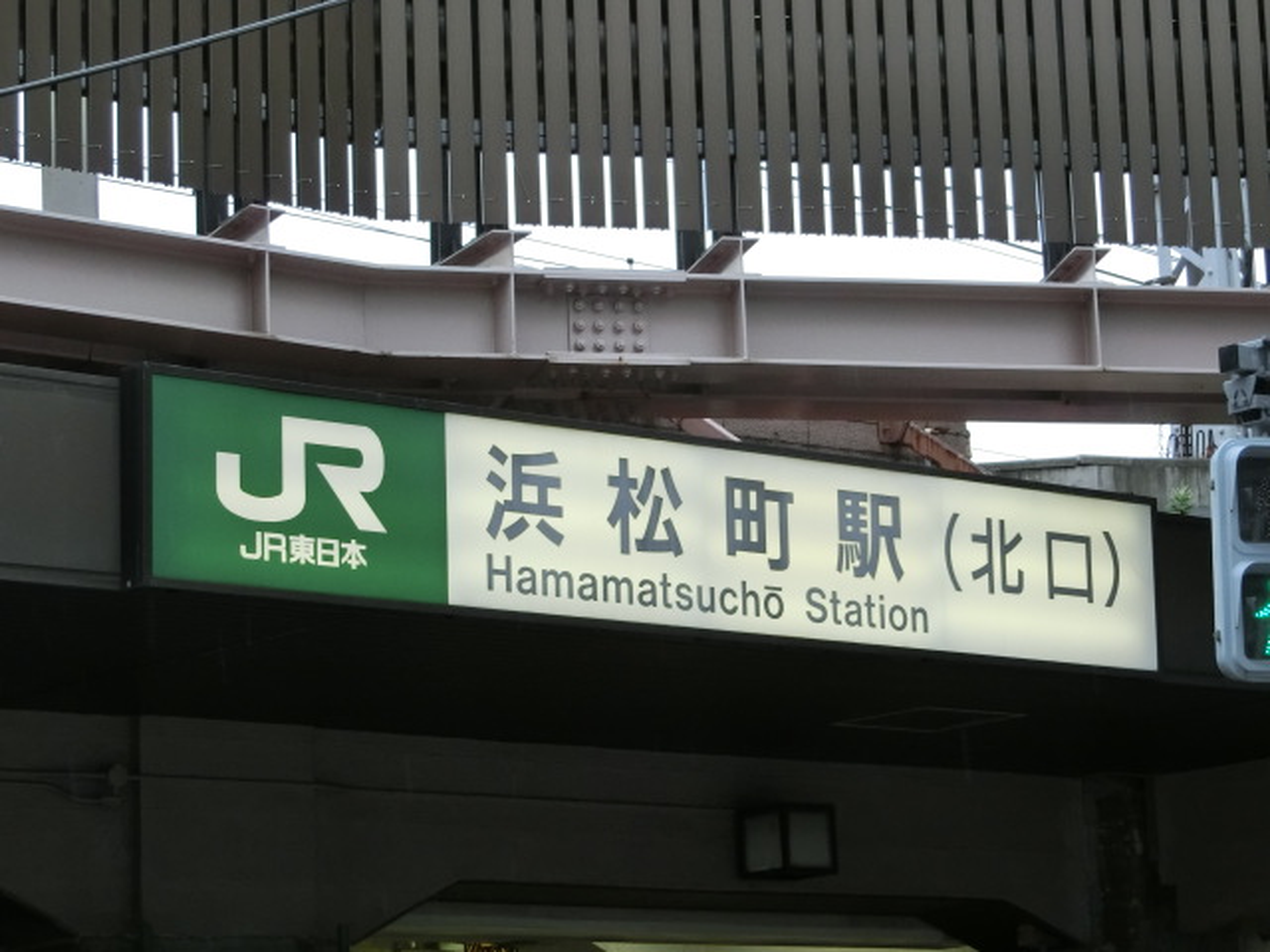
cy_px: 476
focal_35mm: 107
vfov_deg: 13.8
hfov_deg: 18.4
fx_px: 3926
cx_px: 635
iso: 320
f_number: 5.7
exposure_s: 1/125
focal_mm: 19.1
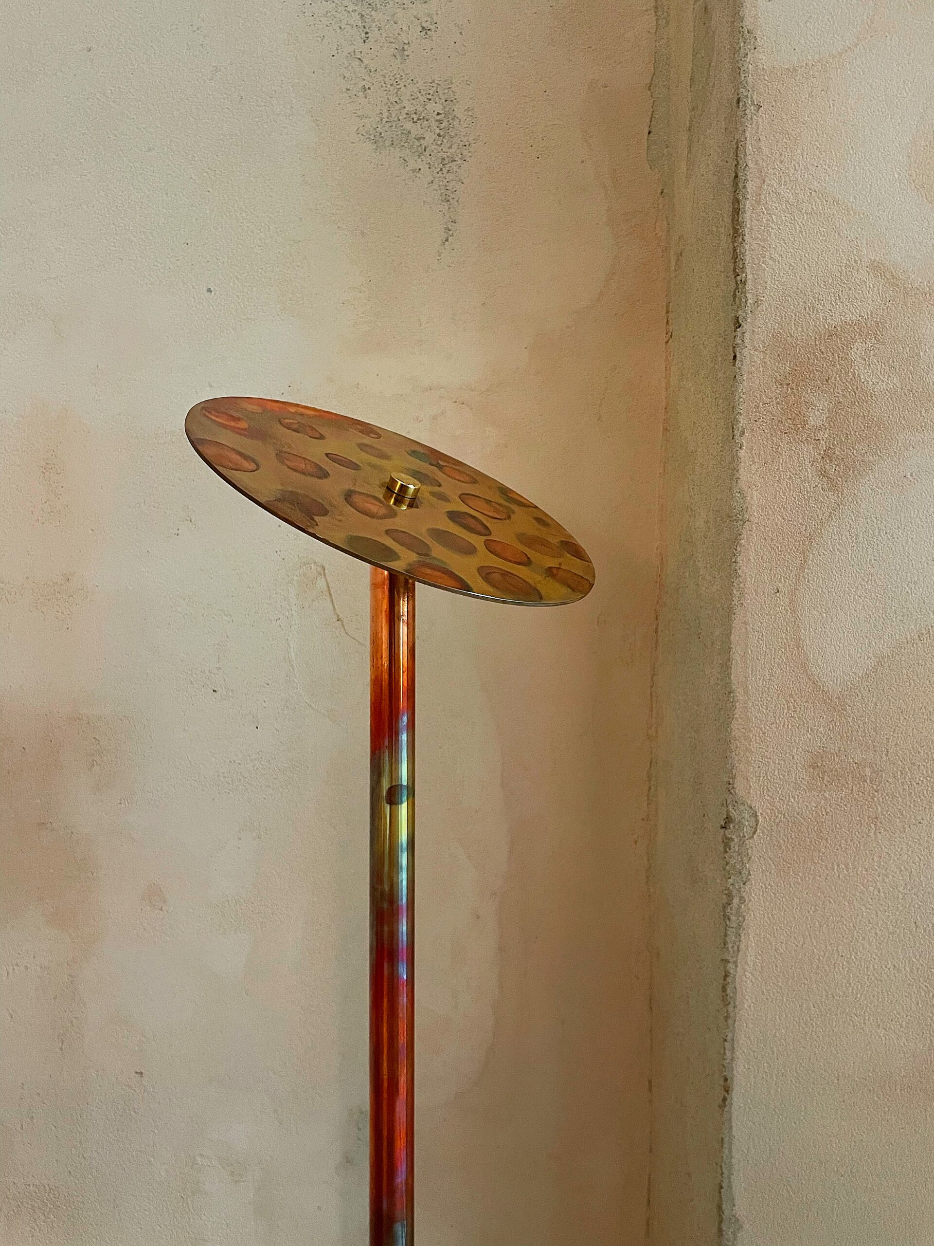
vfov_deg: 67.3
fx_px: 935
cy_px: 623
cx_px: 467
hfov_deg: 53.1
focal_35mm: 26
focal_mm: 4.2
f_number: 1.6
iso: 400
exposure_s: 1/33
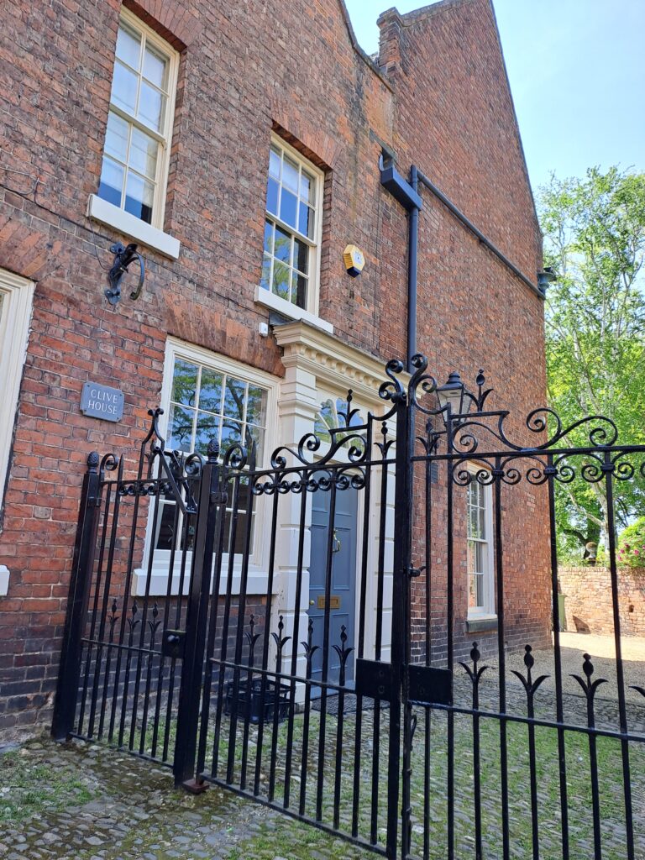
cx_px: 322
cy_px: 430
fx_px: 621
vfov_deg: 69.4
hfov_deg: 54.9
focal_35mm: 25
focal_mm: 4.65
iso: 32
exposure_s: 1/256
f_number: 1.8
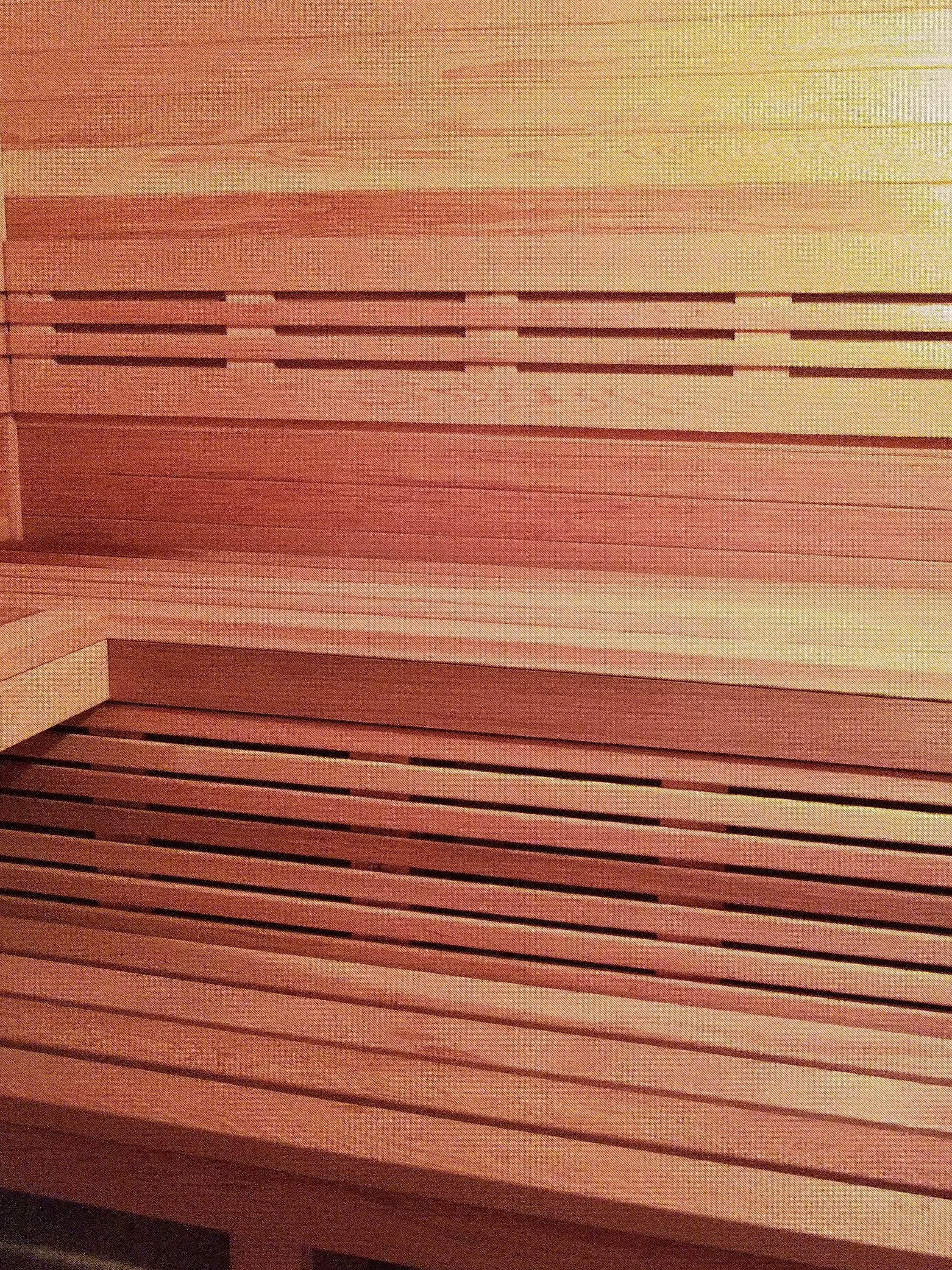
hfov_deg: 40.6
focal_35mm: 35
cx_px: 529
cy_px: 587
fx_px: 1284
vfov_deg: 52.6
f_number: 1.7
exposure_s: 1/10
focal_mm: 4.25
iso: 250
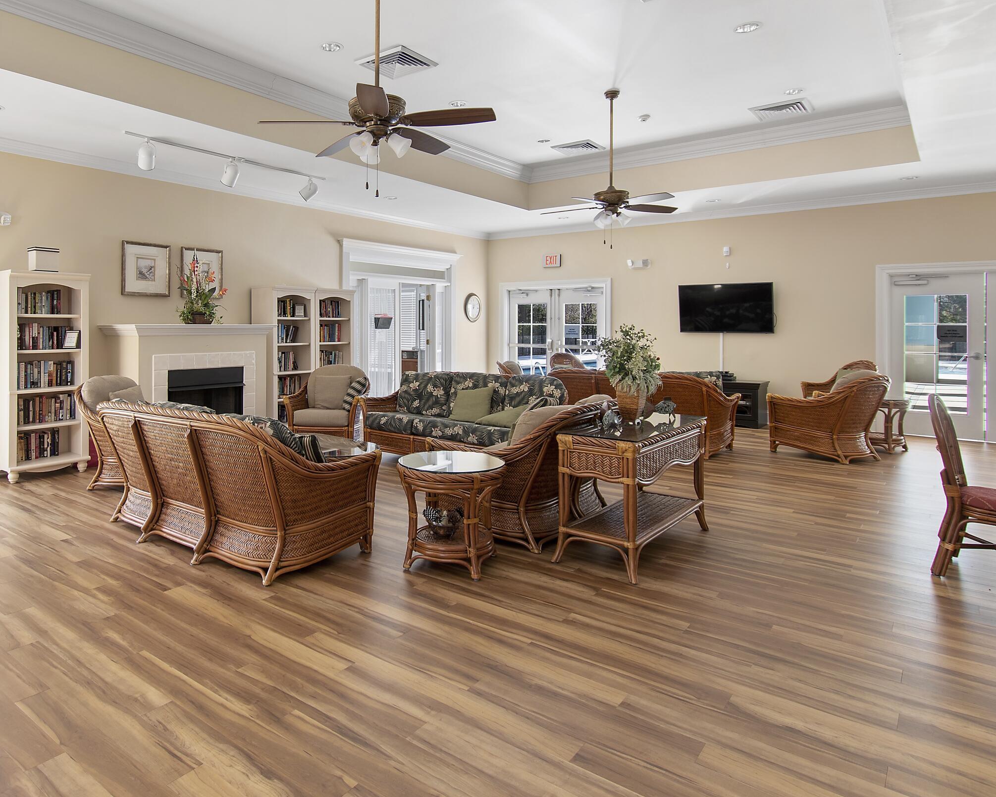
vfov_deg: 65.2
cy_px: 342
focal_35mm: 21
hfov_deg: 76.5
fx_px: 619
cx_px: 386
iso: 100
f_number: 4.5
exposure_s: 1/15
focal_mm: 10
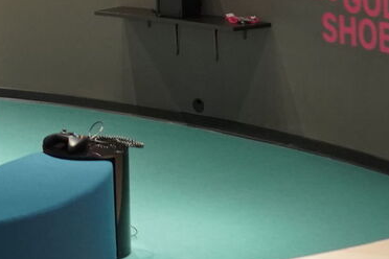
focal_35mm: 124
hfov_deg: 15.6
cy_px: -244
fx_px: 1340
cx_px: -131
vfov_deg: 10.3
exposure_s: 1/200
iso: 2000
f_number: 4
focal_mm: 24
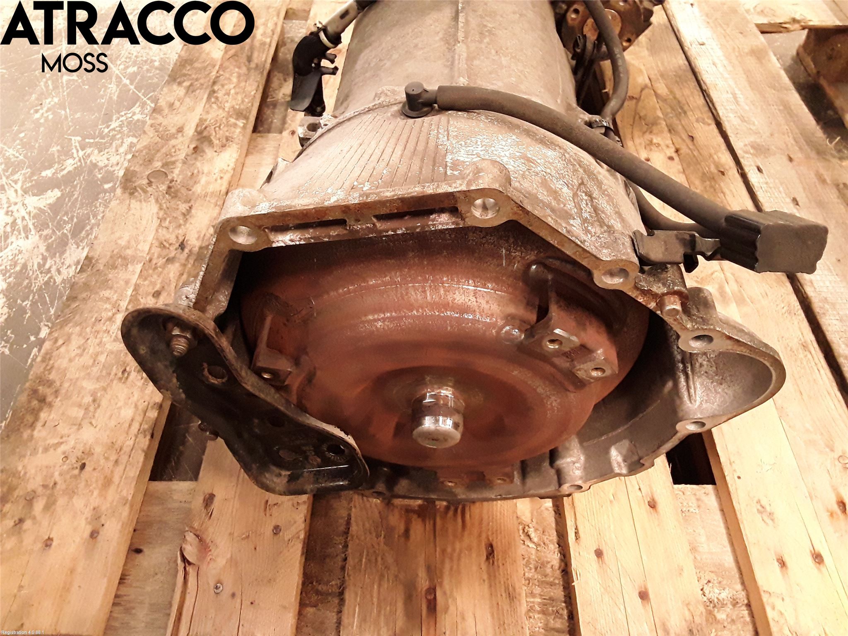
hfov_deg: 63.4
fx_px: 686
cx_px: 424
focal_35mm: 28
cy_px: 318
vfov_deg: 49.7
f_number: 1.9
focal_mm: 2.91
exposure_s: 1/25
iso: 250
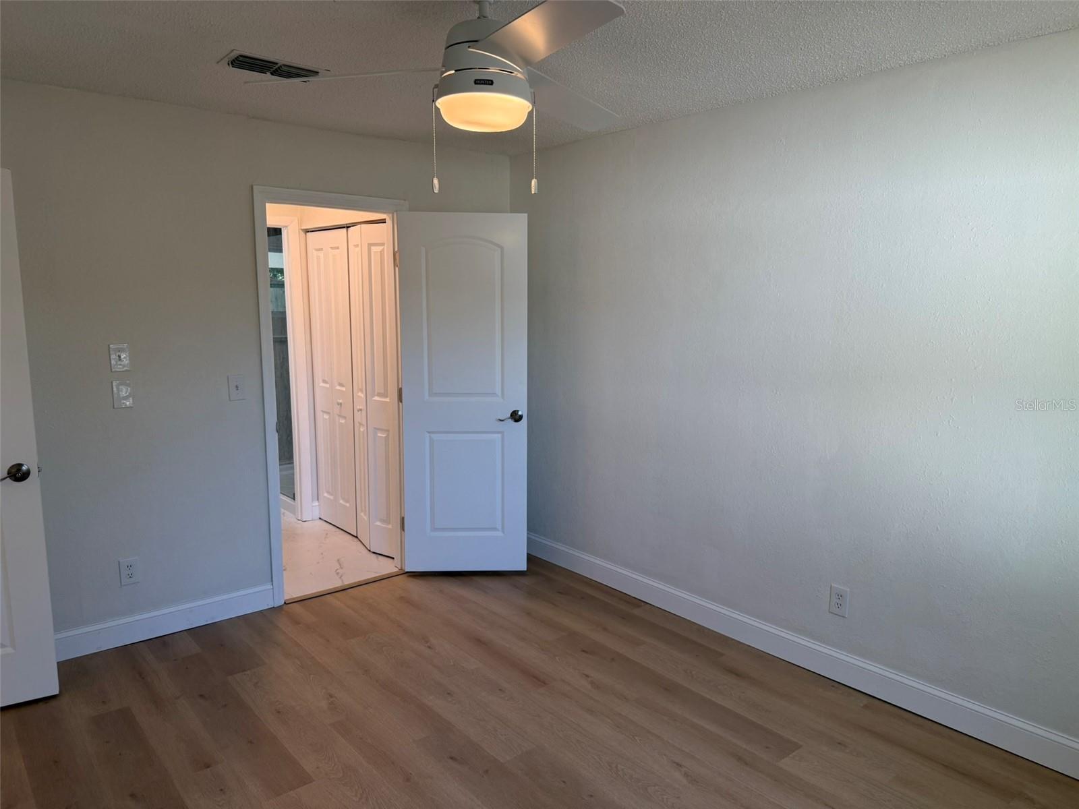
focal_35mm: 24
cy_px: 404
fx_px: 748
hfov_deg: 71.6
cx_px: 540
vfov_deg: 56.8
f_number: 1.78
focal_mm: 6.76
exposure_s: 1/236
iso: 125
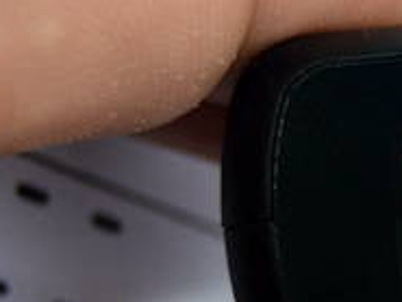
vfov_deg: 4.9
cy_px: 147
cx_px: 987
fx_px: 3521
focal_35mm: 303
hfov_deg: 6.2
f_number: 4.8
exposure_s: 1/160
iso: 100
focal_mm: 38
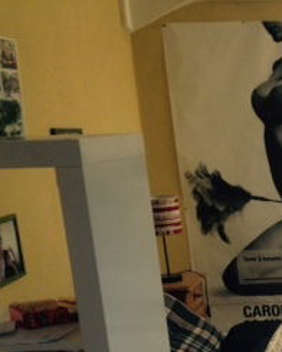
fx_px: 876
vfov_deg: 22.0
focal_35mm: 84
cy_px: 342
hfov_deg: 16.5
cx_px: 436
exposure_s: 1/20
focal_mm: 4.12
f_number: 2.4
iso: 64
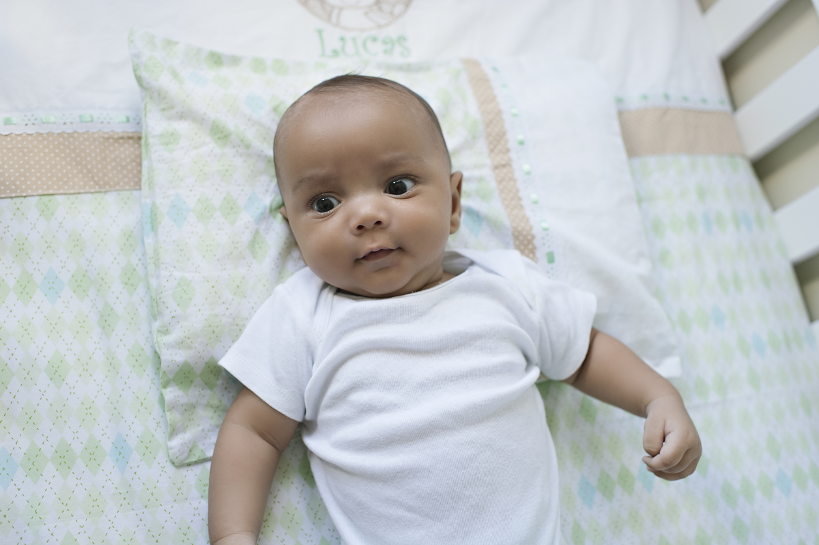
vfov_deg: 37.8
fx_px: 796
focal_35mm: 35
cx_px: 410
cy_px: 272
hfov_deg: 54.5
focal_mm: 35
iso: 400
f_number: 3.2
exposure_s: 1/250
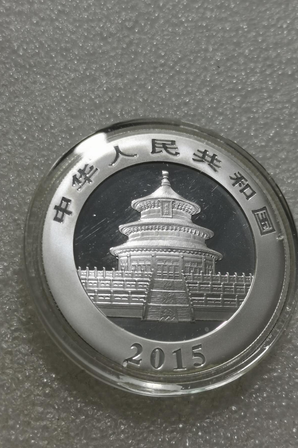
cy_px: 225
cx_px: 155
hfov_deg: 20.3
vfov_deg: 30.1
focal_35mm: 67
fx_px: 832
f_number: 1.8
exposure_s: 1/197
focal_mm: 5.58
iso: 50
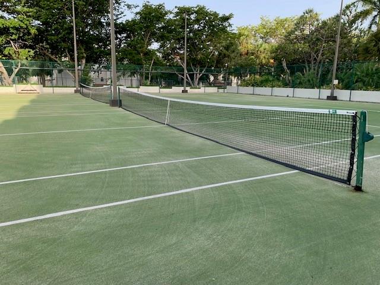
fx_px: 285
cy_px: 142
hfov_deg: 67.3
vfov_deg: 53.1
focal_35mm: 26
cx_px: 190
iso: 25
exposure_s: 1/396
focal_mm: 4.25
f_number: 1.8
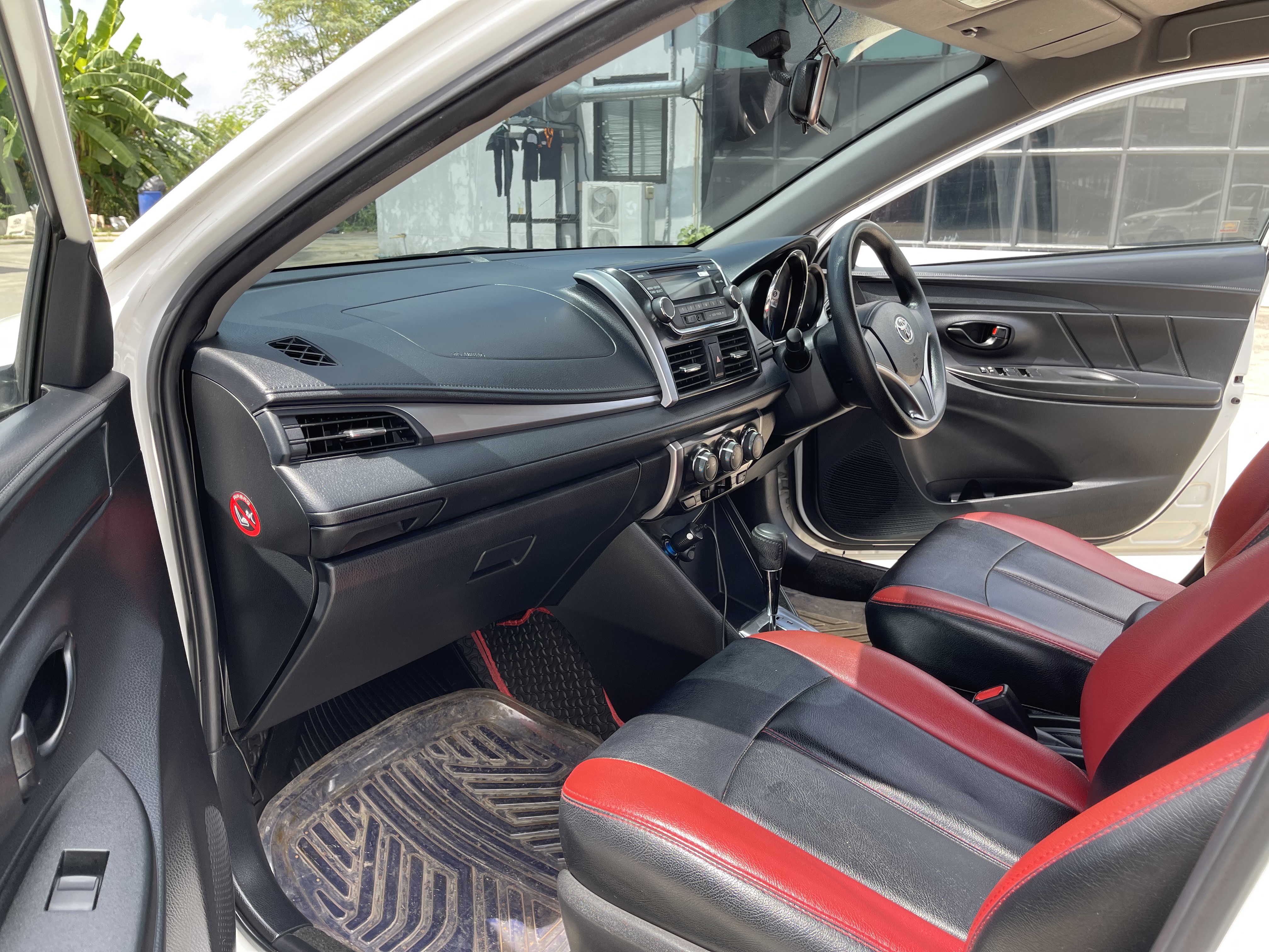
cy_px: 476
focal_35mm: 26
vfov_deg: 53.1
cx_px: 634
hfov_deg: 67.3
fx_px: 953
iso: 32
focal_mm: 5.1
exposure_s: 1/404
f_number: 1.6
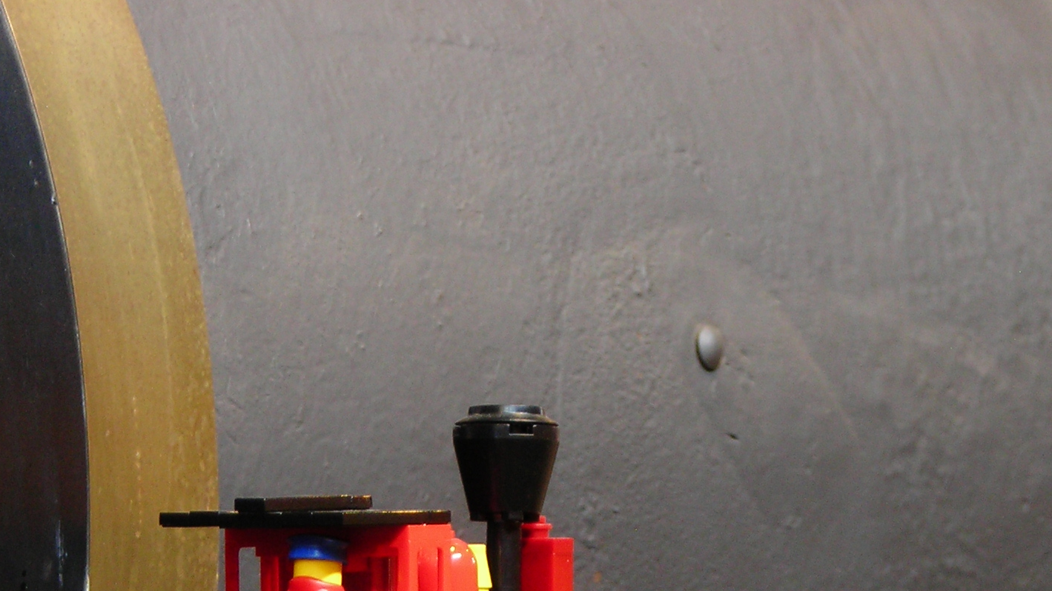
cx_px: 345
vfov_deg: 5.9
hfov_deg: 10.5
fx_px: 5718
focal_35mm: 205
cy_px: 659
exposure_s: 2
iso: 100
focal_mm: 17
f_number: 4.9
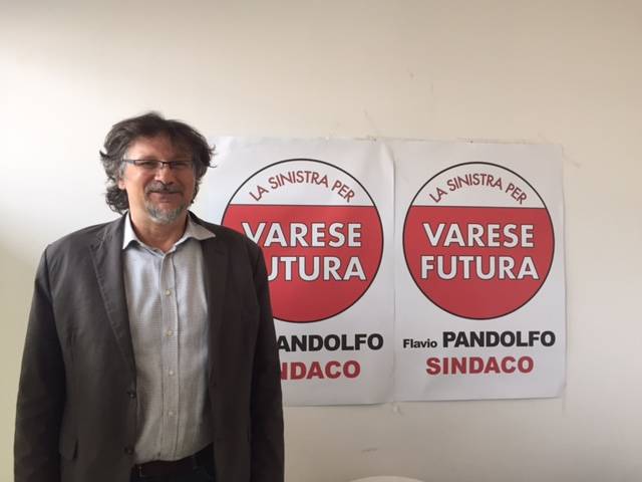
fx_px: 538
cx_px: 321
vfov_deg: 48.2
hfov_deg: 61.7
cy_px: 241
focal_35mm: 29
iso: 50
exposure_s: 1/33
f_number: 2.2
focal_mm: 4.15
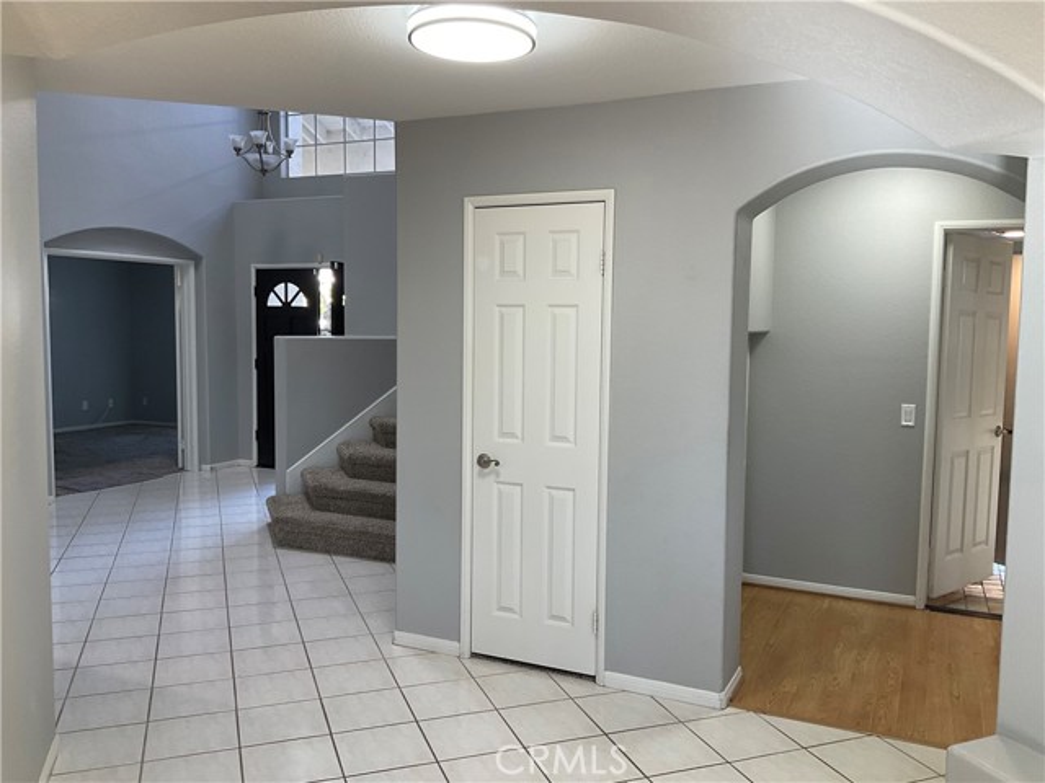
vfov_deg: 48.2
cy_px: 392
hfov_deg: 61.7
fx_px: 875
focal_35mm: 29
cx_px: 522
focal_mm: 3
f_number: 1.8
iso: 40
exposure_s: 1/60
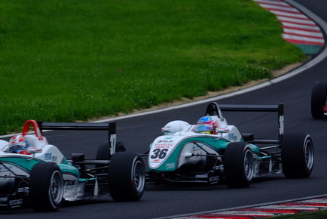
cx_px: 145
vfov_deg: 1.8
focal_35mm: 746
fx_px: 6780
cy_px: 111
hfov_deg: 2.8
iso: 100
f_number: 4
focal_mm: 300
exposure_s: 1/500
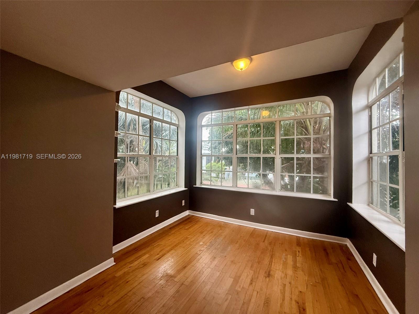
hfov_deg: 102.1
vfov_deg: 85.7
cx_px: 210
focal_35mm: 14
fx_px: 169
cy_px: 157
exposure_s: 1/120
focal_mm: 2.22
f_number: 2.2
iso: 250
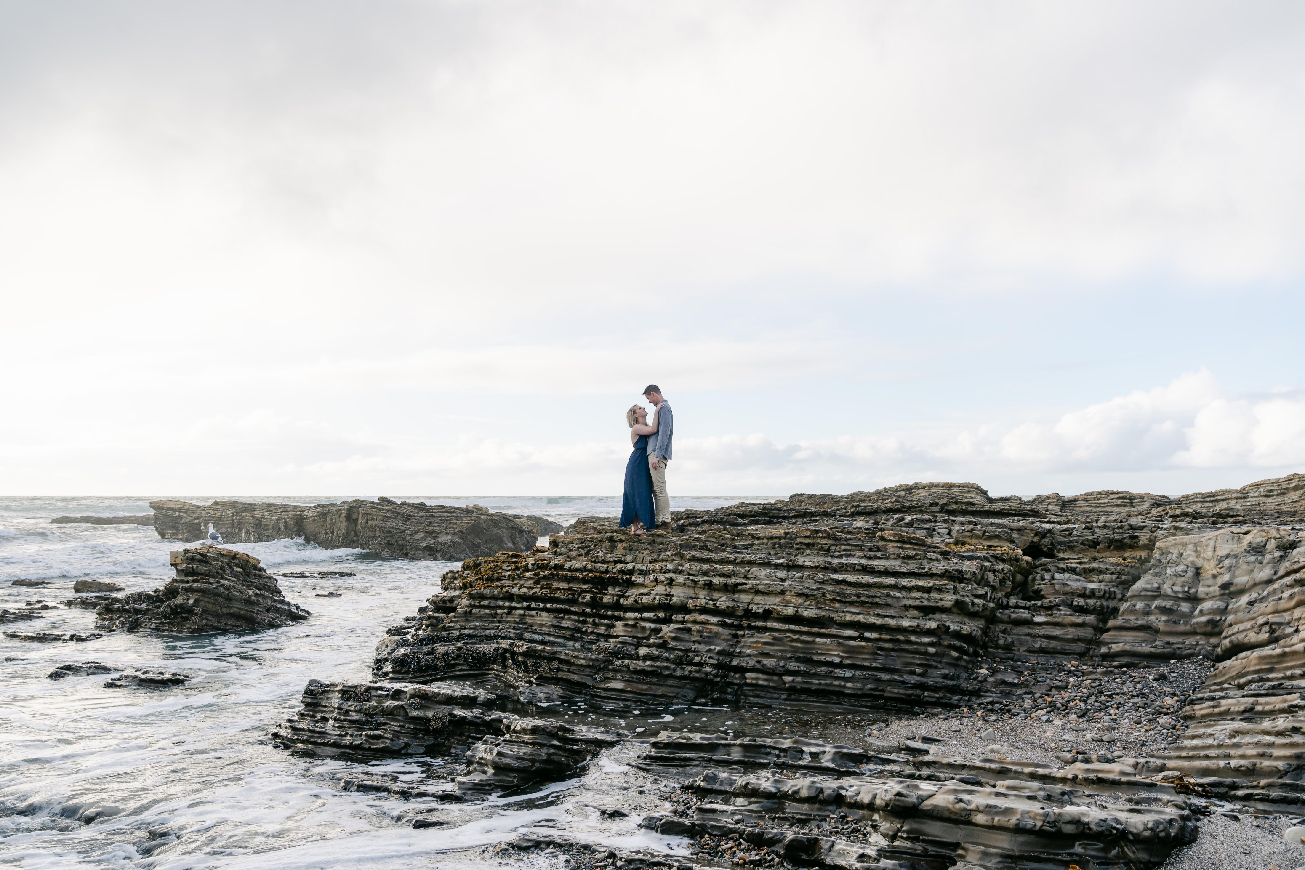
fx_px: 1087
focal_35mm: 30
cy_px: 439
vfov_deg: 43.6
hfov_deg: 61.9
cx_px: 644
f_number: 5.6
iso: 100
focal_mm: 29
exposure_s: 1/200
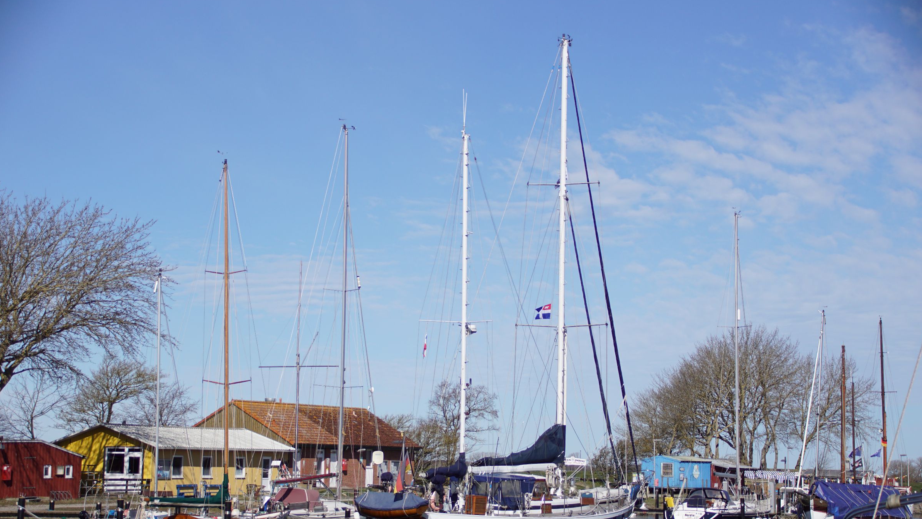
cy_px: 298
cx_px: 462
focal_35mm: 79
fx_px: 1931
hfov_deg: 26.8
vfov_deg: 15.3
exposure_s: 1/2000
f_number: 5
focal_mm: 50
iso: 200
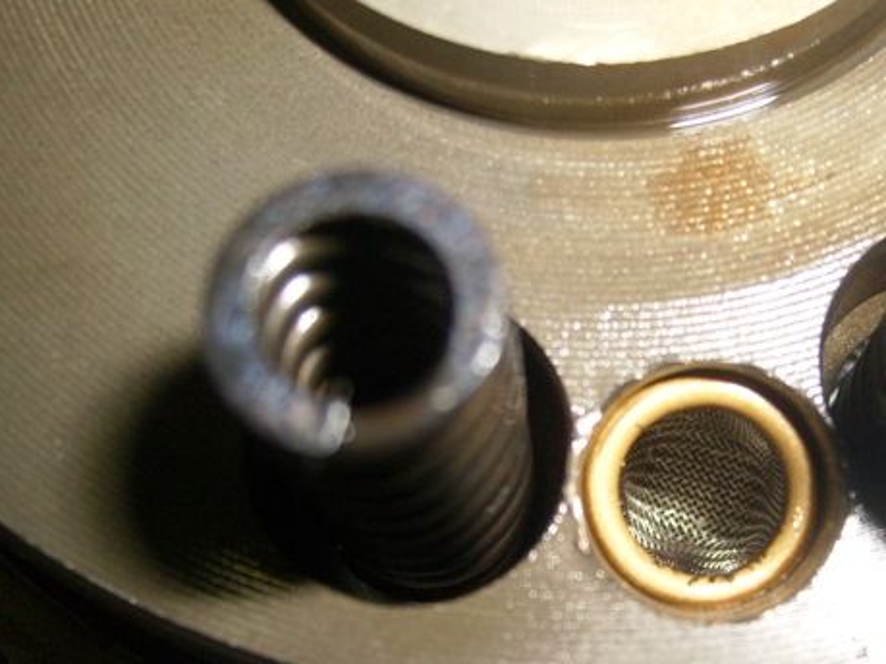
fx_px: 1561
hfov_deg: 31.1
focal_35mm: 61
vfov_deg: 23.8
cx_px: 670
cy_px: 502
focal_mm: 5.8
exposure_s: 1/45
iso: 100
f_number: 2.8
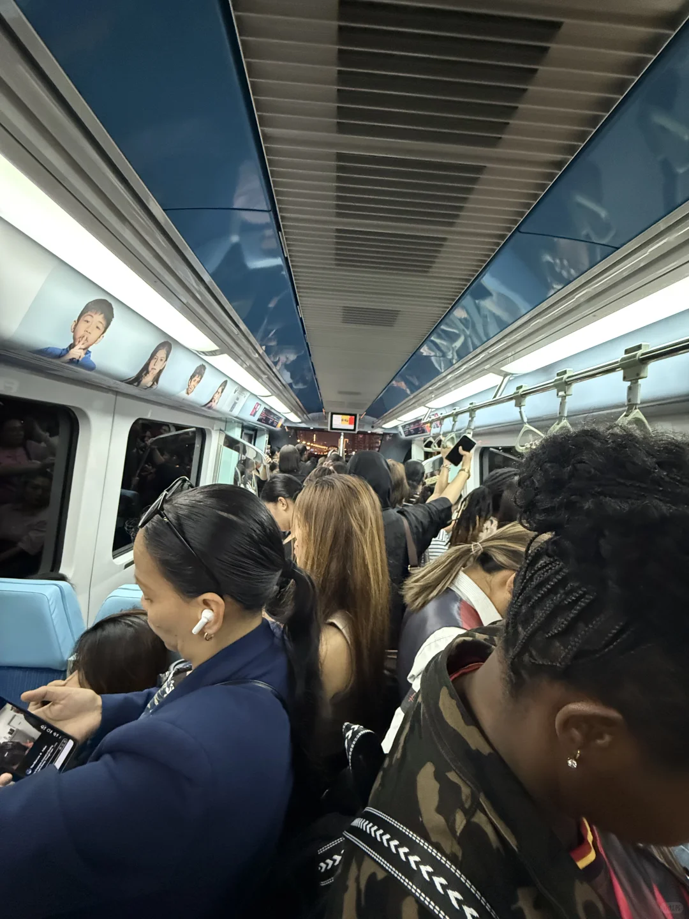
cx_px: 344
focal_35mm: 14
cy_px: 460
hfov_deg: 85.7
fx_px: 372
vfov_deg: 102.1
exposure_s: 1/60
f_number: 2.2
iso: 1250
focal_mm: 2.22
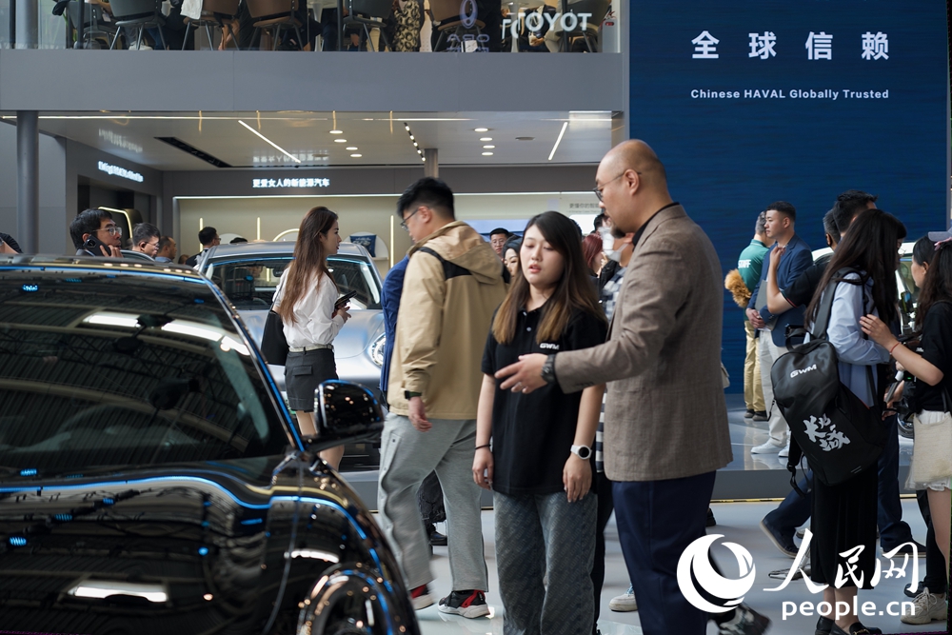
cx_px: 476
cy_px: 318
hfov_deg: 31.9
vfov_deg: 21.6
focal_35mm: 63
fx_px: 1666
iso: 320
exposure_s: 1/80
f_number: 4
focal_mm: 63
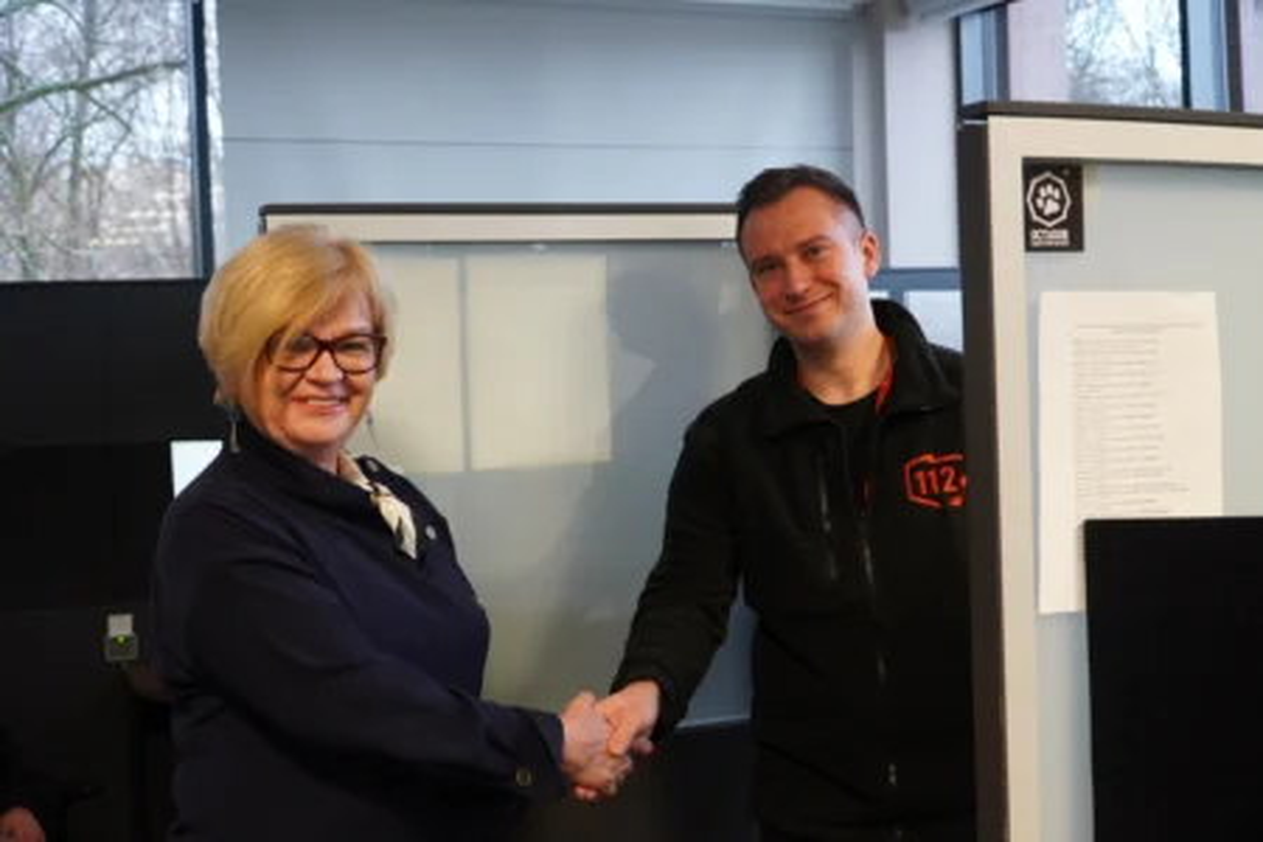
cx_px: 632
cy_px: 421
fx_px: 1421
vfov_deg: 33.0
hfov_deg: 47.9
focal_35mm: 40
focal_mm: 27
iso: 2000
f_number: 4.5
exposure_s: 1/50
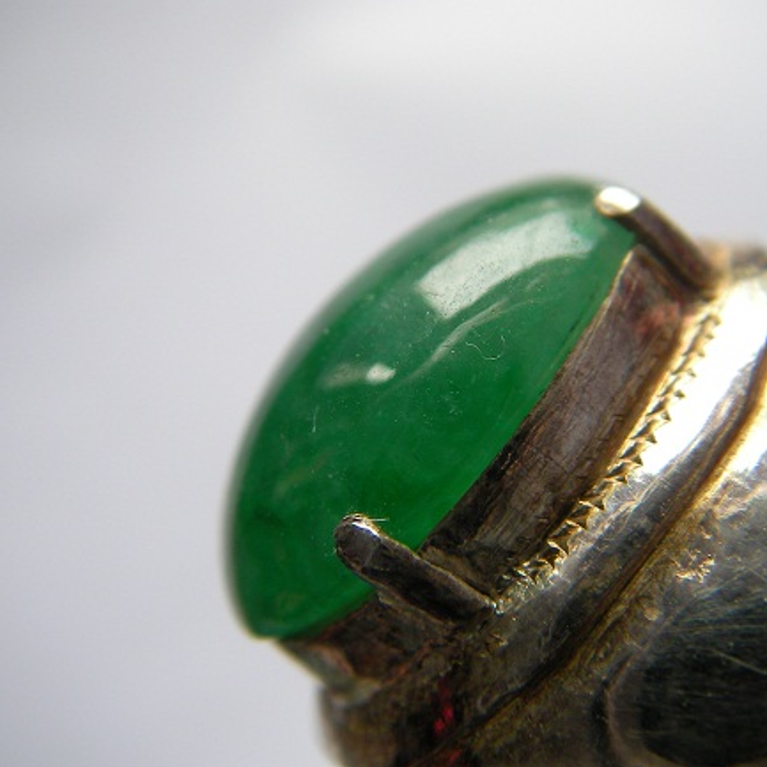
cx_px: 425
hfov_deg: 37.5
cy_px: 384
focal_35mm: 45
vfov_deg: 37.6
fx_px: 1128
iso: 50
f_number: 3.3
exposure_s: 1/64.1
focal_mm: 6.3
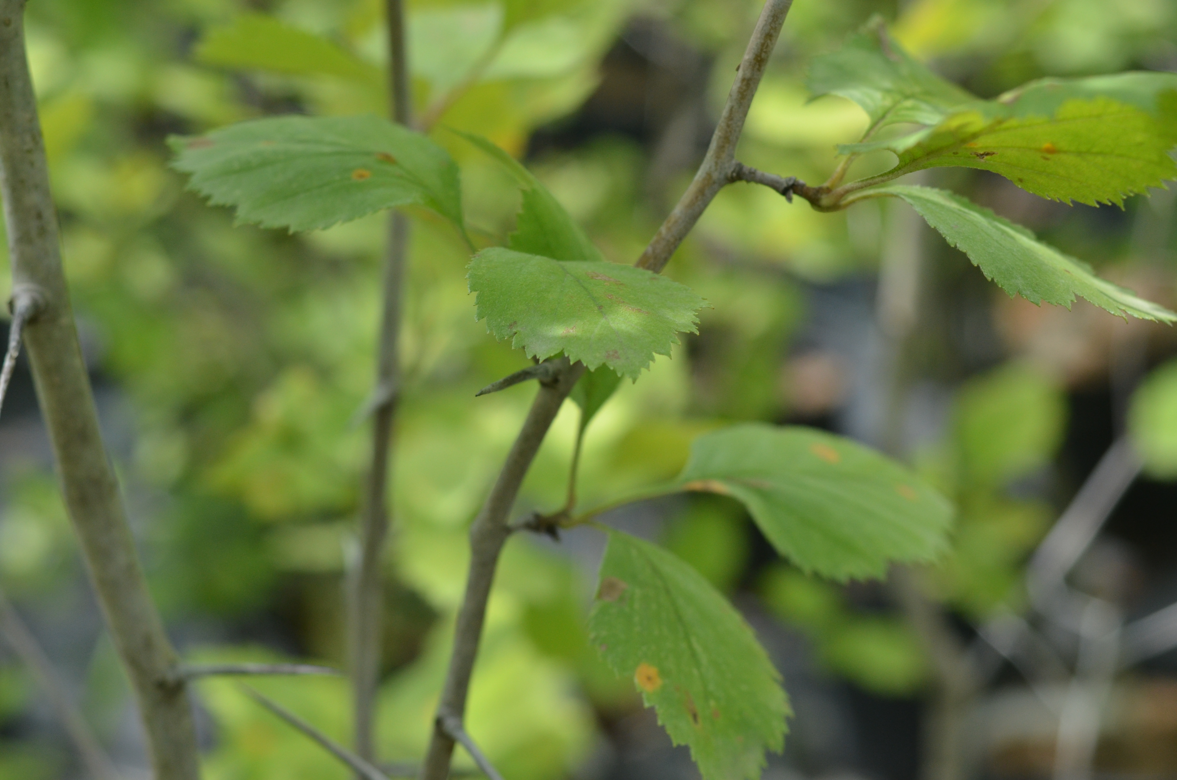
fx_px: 2936
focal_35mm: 90
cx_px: 588
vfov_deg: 15.1
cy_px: 390
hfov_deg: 22.7
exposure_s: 1/1000
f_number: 8
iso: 640
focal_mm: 60
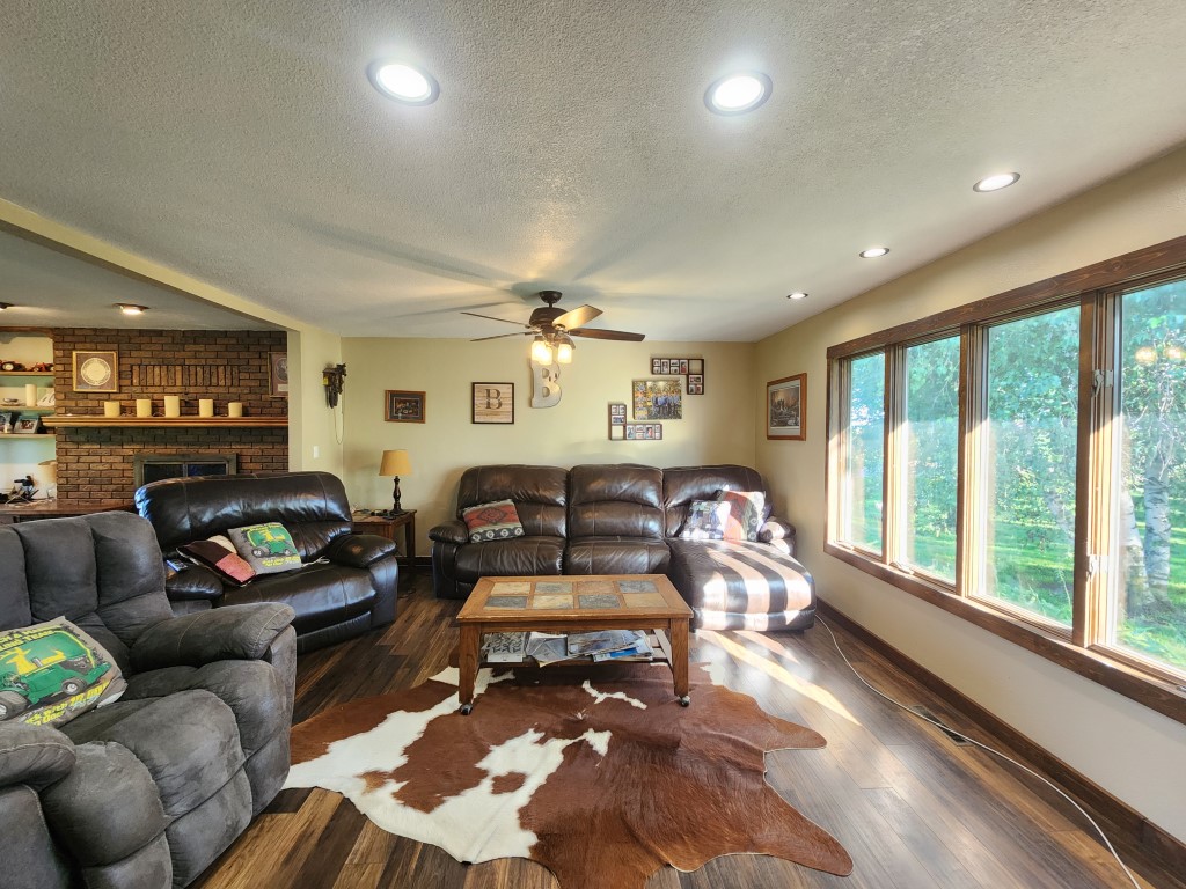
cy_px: 444
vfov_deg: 89.9
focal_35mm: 13
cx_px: 593
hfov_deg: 106.2
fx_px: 445
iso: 320
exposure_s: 1/60
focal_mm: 2.2
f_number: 2.2
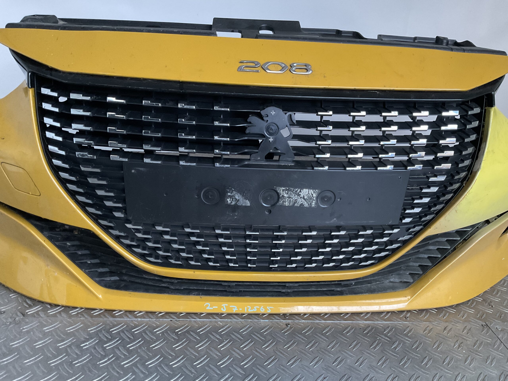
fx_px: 426
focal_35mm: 29
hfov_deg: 61.7
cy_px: 190
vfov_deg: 48.2
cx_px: 254
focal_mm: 3
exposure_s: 1/25
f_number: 1.8
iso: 320
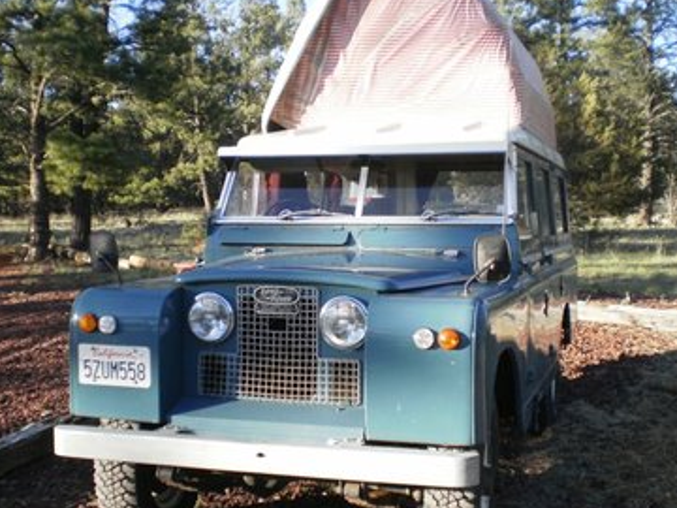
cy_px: 266
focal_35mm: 50
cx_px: 335
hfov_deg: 38.2
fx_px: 978
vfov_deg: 29.1
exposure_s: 1/250
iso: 100
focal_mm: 6.3
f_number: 3.1
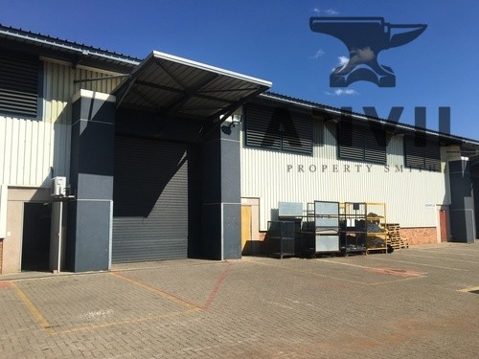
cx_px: 240
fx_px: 401
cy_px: 180
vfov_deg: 48.2
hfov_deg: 61.7
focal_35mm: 29
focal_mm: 4.15
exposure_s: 1/2747
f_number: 2.2
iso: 25
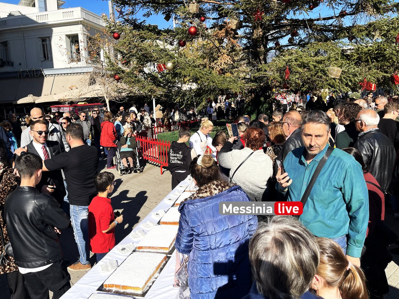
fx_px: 288
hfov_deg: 69.4
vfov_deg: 54.9
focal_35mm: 25
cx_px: 200
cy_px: 150
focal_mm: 5.1
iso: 32
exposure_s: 1/2924
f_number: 1.6
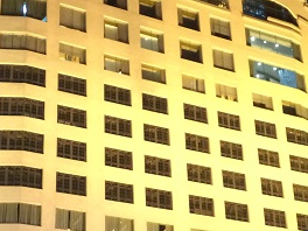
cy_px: 200
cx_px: 254
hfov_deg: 21.9
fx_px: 783
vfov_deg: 16.6
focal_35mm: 88
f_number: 2.2
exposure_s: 1/15
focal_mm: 4.15
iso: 320
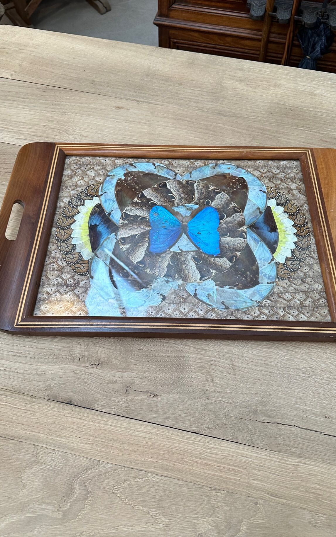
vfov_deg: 66.4
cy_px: 247
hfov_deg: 44.5
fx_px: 410
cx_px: 175
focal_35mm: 28
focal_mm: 6.86
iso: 200
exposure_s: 1/100
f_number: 1.78
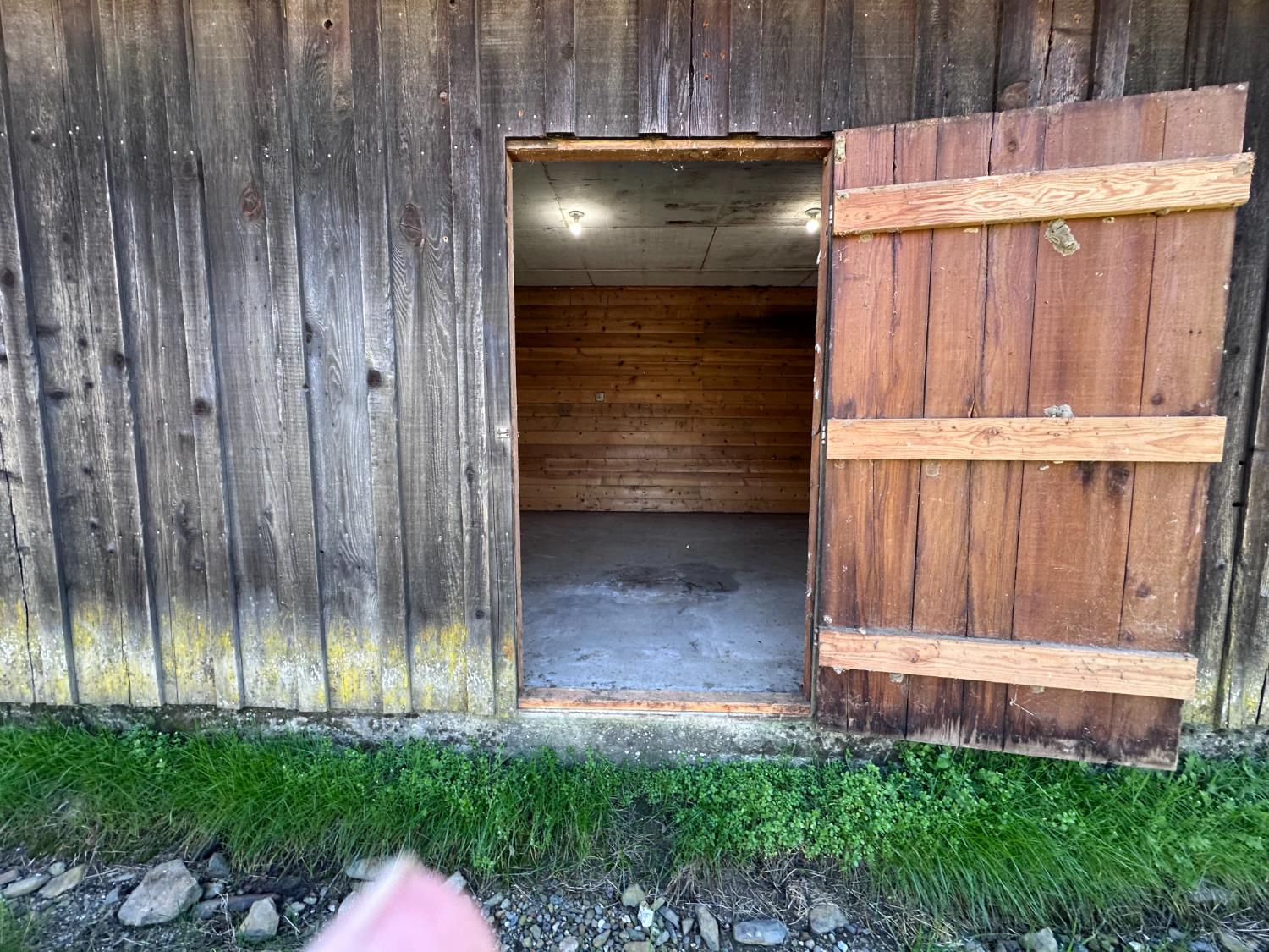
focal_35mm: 14
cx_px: 634
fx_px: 513
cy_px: 476
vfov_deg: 85.7
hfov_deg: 102.1
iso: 100
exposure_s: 1/99
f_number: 2.2
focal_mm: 2.22
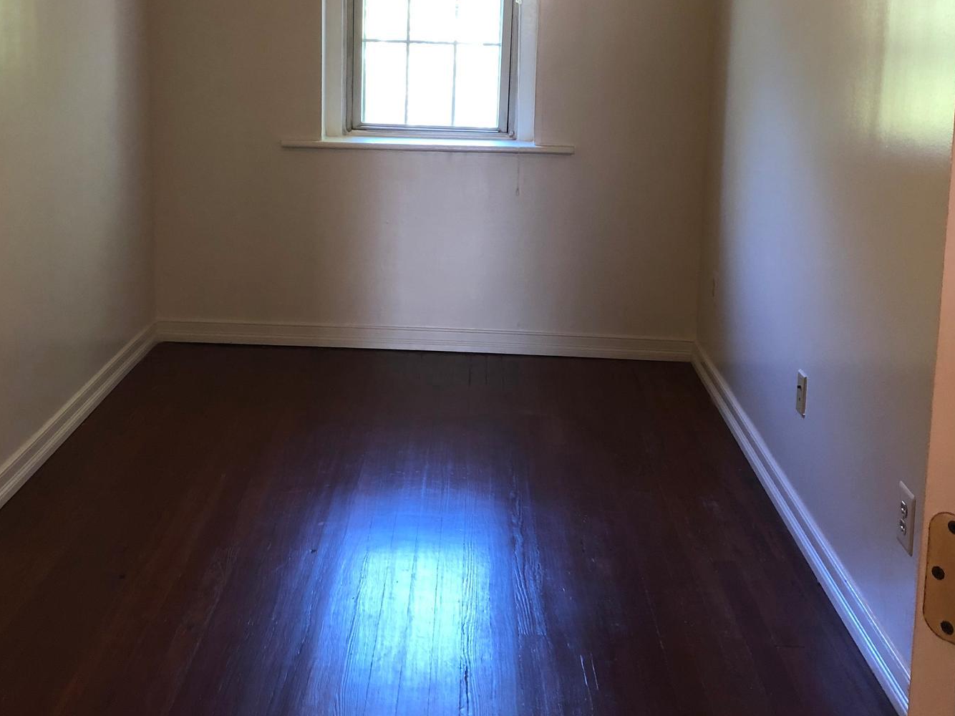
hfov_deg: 43.8
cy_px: 179
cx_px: 421
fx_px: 1186
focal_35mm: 43
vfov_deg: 32.9
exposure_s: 1/15
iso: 50
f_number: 1.8
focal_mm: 4
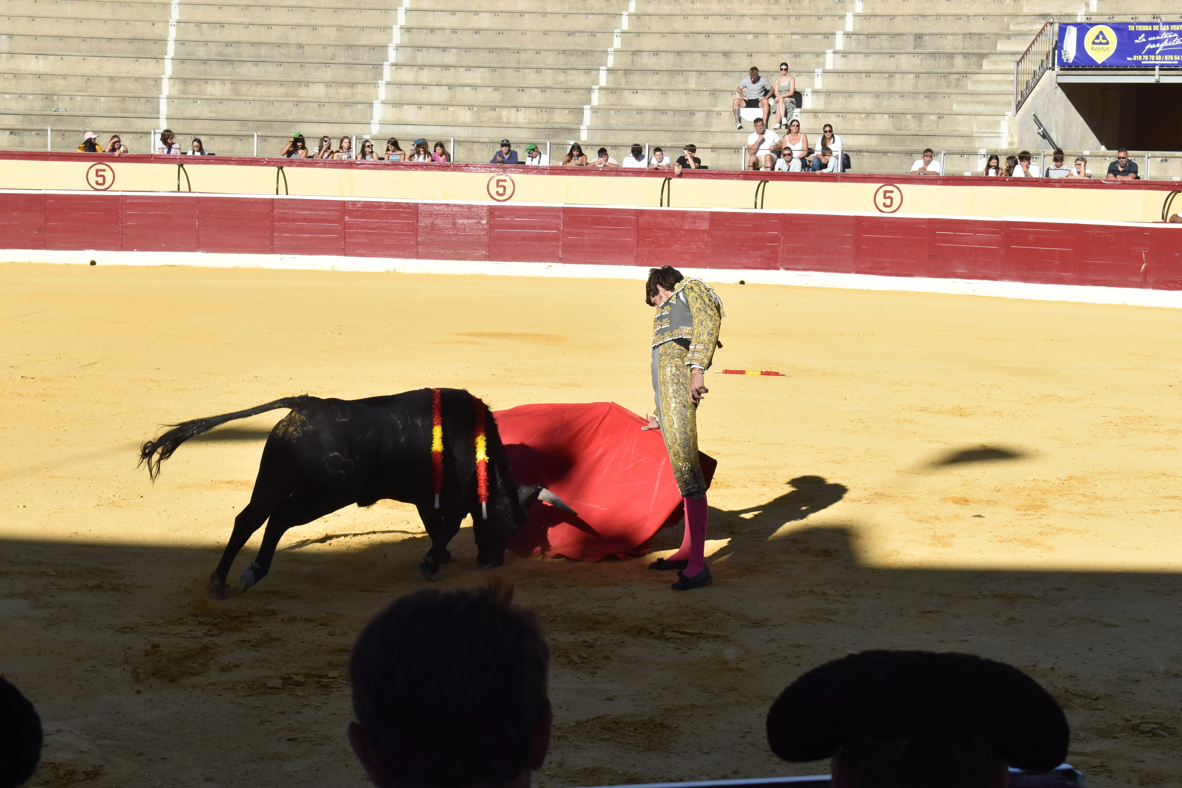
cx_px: 591
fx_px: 2561
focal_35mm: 78
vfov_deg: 17.5
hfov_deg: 26.0
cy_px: 394
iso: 400
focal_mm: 52
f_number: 13
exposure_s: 1/640
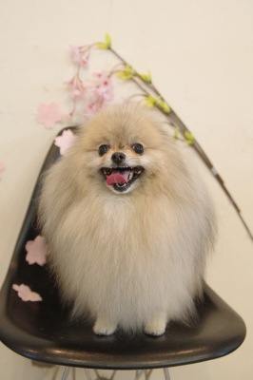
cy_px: 190
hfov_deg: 31.8
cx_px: 126
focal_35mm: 42
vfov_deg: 46.4
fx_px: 443
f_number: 2.8
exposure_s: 1/60
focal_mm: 28
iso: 800
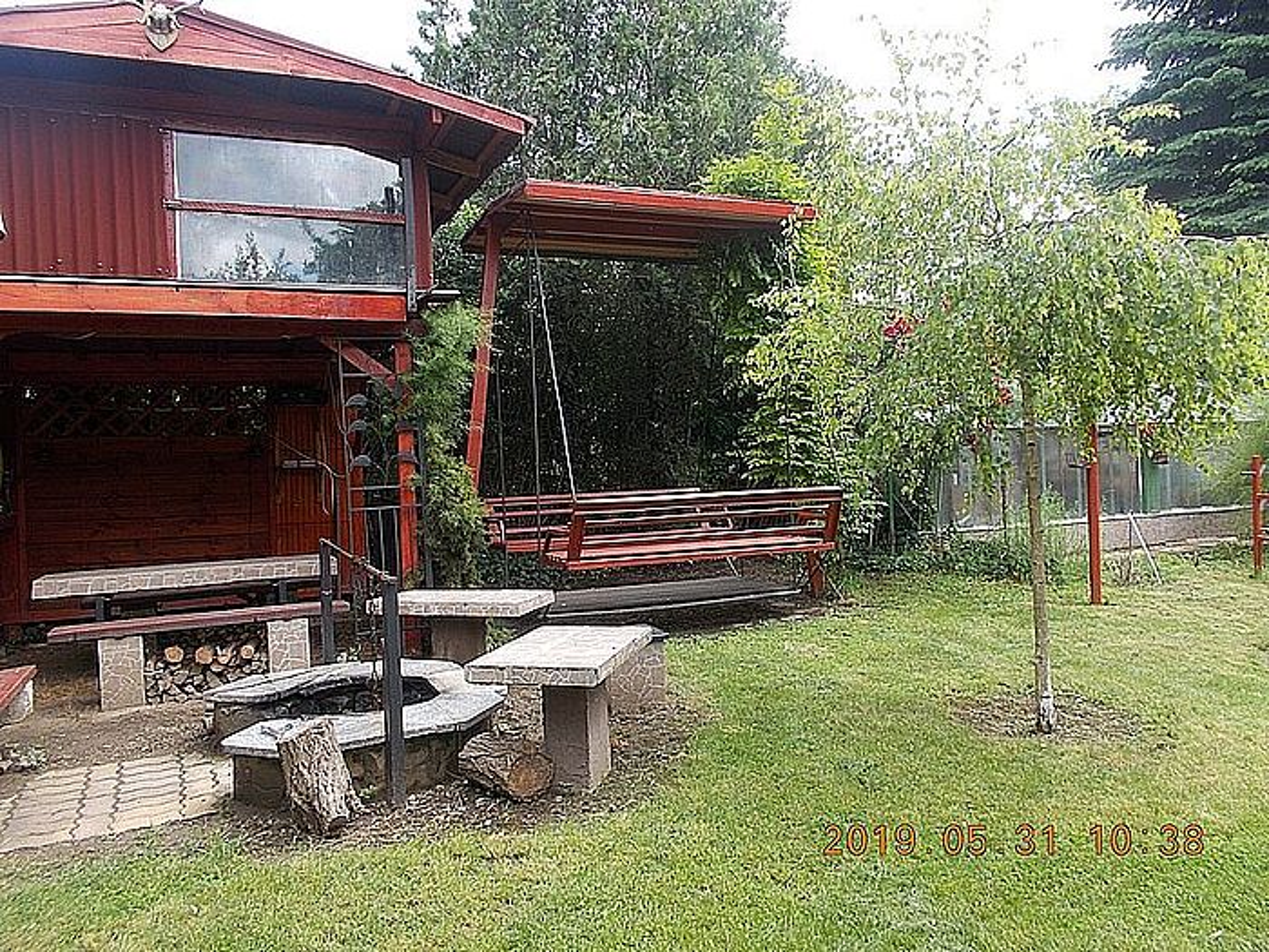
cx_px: 634
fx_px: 953
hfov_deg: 67.3
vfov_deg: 53.1
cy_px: 476
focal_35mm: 26
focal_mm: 4.6
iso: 80
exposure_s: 1/200
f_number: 3.2
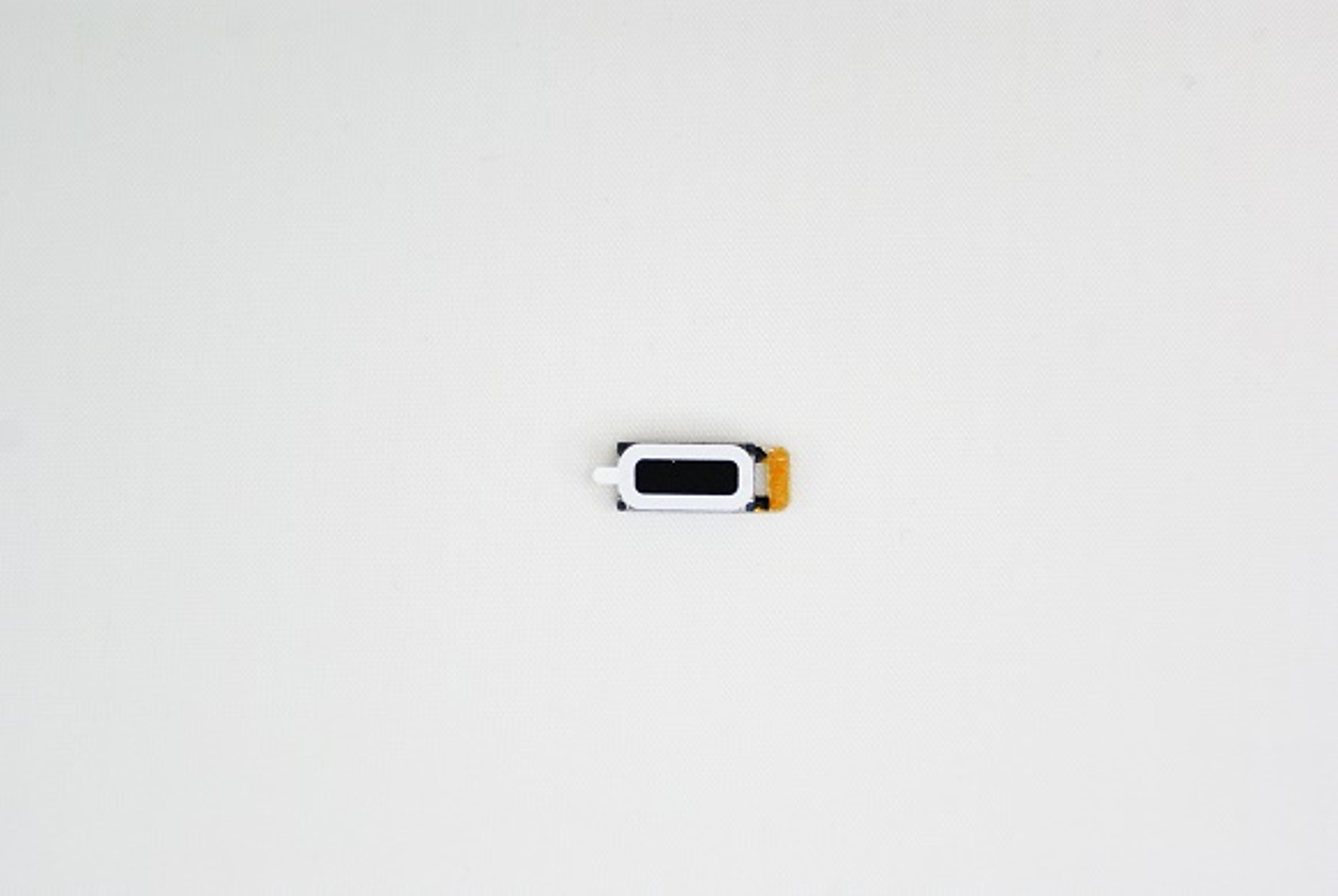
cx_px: 669
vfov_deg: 13.1
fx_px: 3907
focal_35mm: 105
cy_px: 448
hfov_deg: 19.4
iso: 1600
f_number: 5.6
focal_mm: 70
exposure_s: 1/160
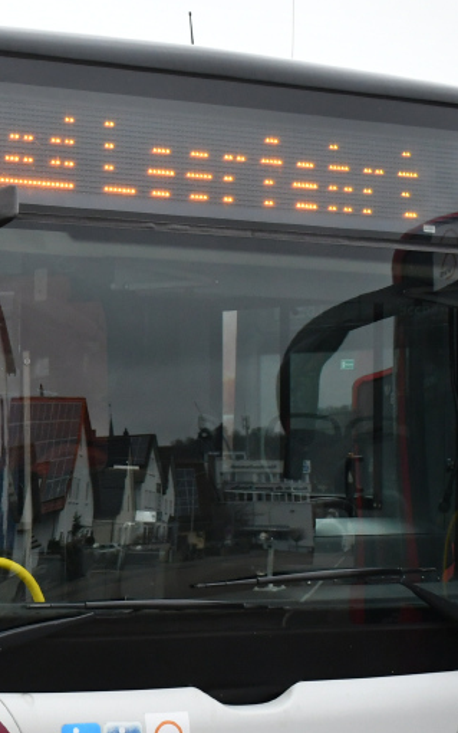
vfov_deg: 20.0
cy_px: 461
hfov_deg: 12.1
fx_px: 2076
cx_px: -174
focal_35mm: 104
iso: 1250
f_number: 4
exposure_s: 1/1000
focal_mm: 27
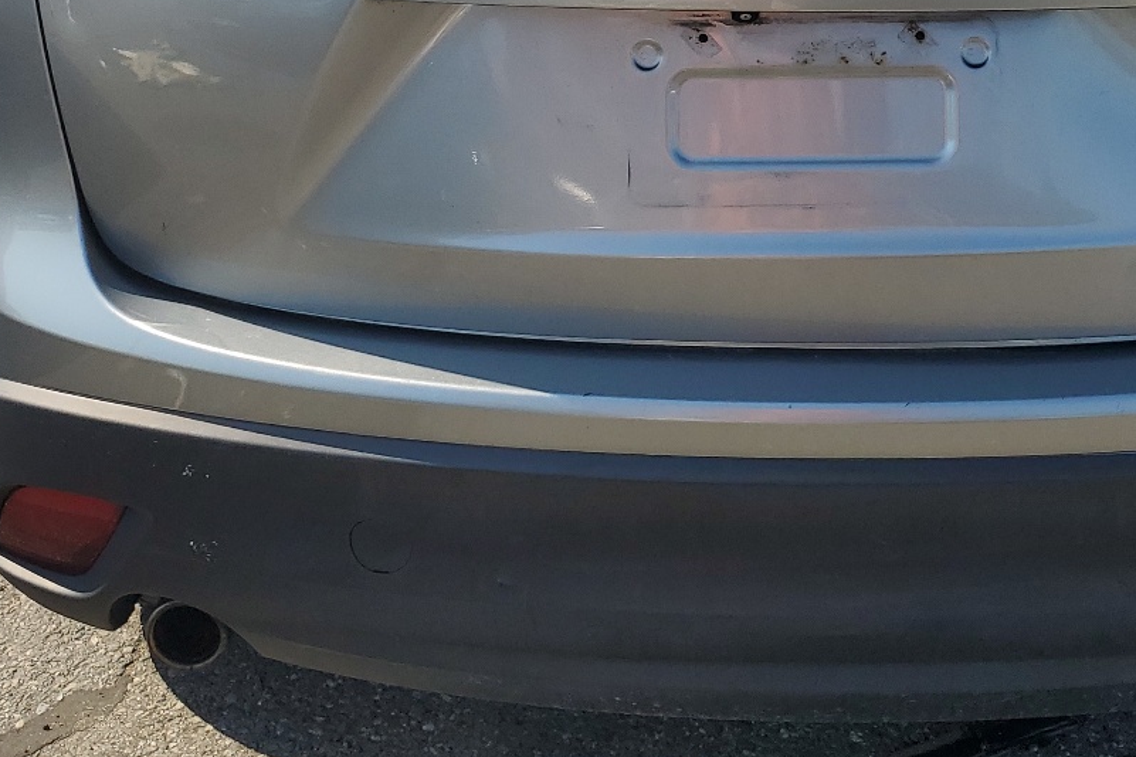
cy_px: -16
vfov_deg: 23.9
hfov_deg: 36.2
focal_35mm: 54
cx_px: 818
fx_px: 1704
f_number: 1.5
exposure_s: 1/2500
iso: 50
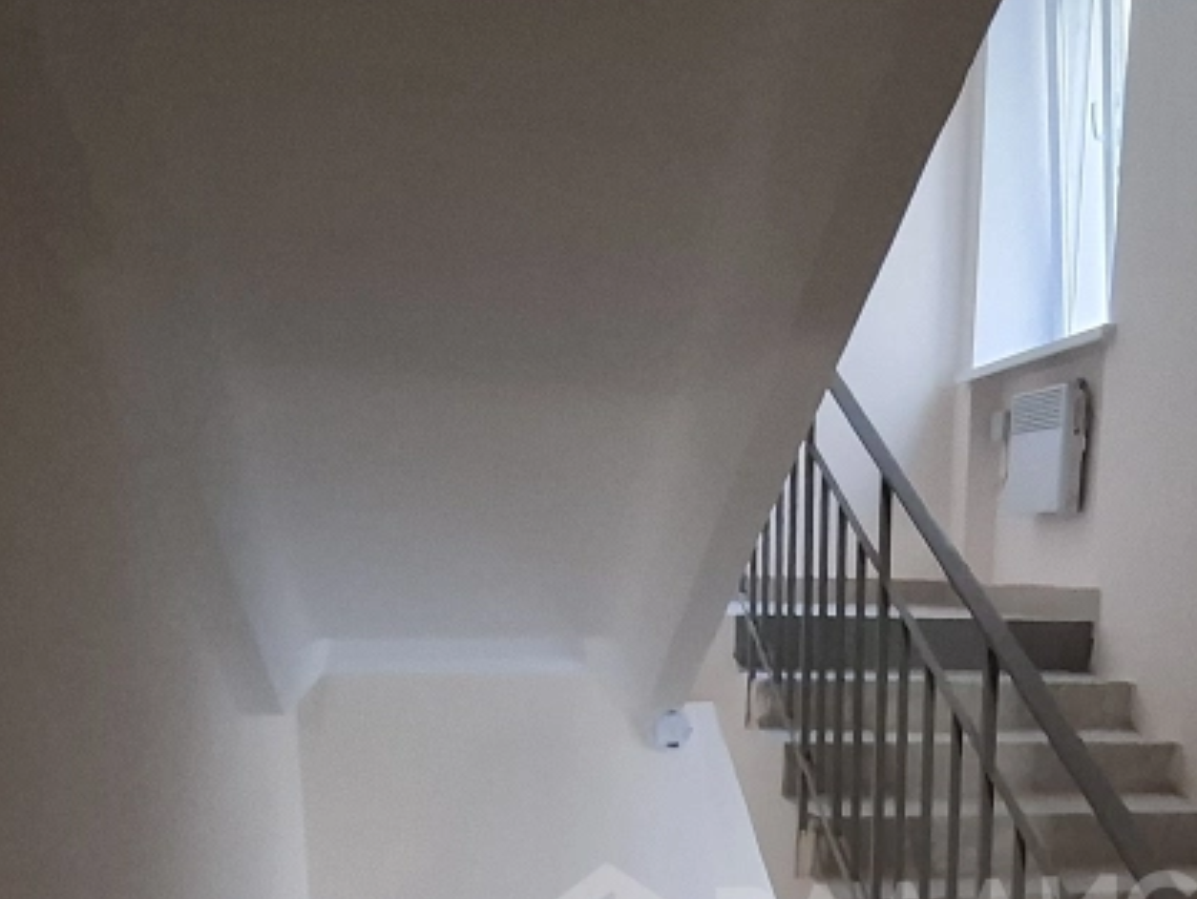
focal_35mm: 39
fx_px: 1349
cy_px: 915
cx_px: 871
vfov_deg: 33.5
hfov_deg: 46.4
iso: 400
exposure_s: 1/25
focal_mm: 1.74
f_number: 2.2
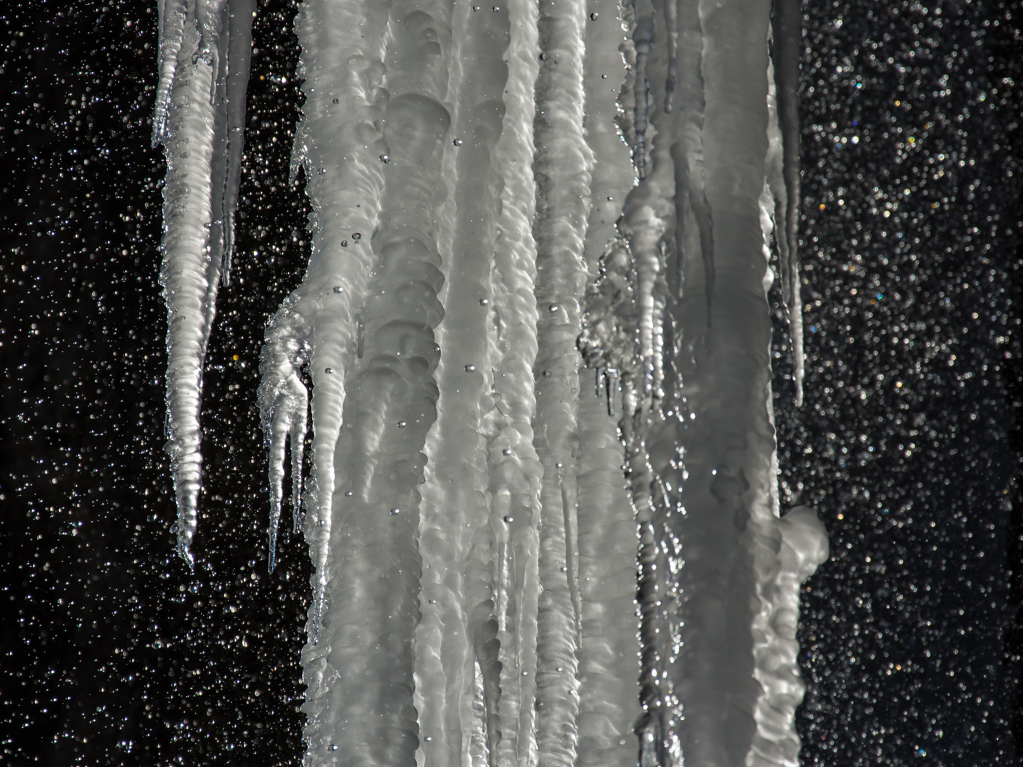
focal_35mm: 172
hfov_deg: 11.5
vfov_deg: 8.7
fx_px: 5069
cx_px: 498
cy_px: 385
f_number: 6.3
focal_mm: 105
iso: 250
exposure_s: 1/8000
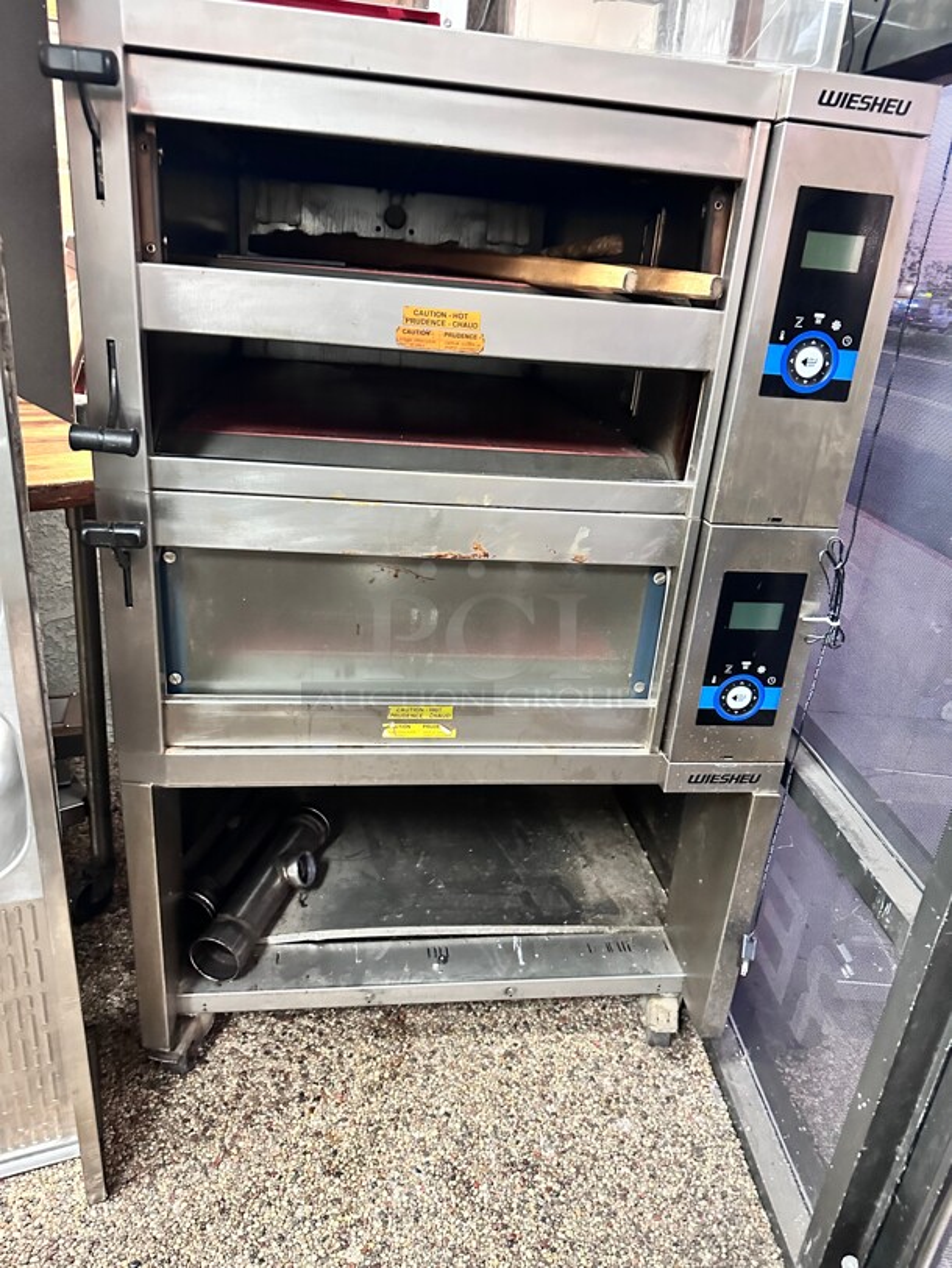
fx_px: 880
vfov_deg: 71.6
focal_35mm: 24
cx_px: 476
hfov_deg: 56.8
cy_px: 634
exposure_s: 1/40
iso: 1000
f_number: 1.78
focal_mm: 6.86
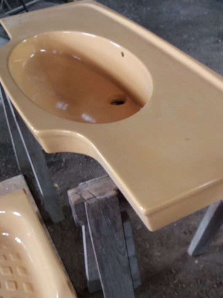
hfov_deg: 35.6
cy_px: 146
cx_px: 151
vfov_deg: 46.8
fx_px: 344
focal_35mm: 40
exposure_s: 1/33
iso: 80
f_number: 1.9
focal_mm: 3.7
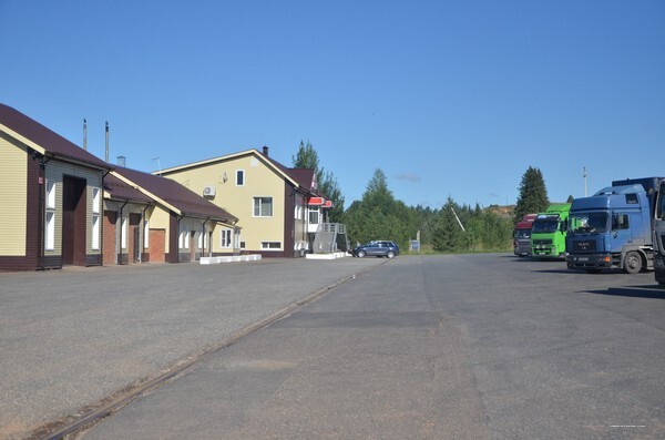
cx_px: 332
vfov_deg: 25.6
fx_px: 967
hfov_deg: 37.9
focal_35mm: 52
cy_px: 220
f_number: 5
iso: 800
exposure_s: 1/8000
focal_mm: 35
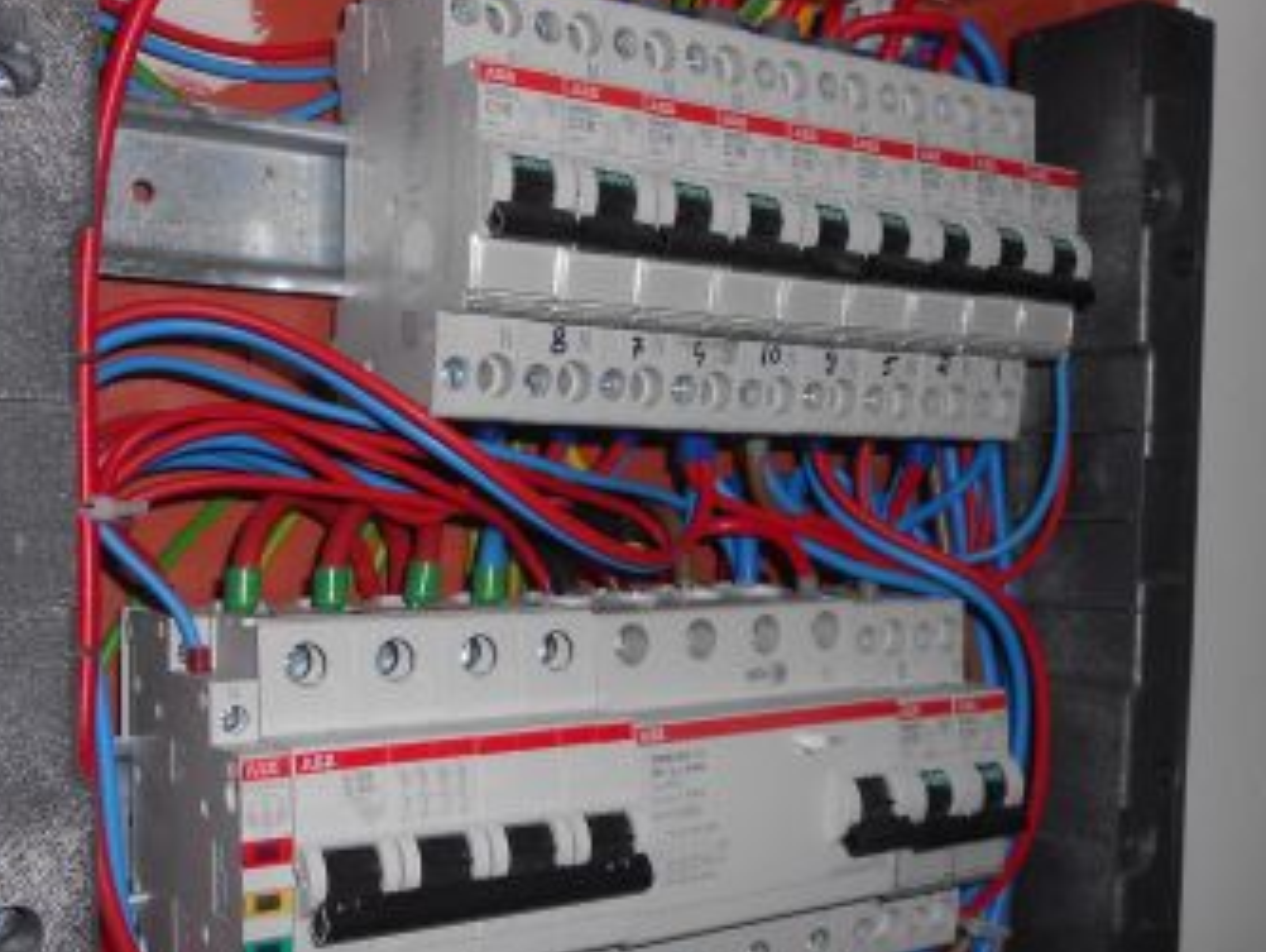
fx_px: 1537
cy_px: 533
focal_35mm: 42
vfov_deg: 34.4
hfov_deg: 44.8
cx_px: 663
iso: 100
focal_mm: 4.6
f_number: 8
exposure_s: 1/25
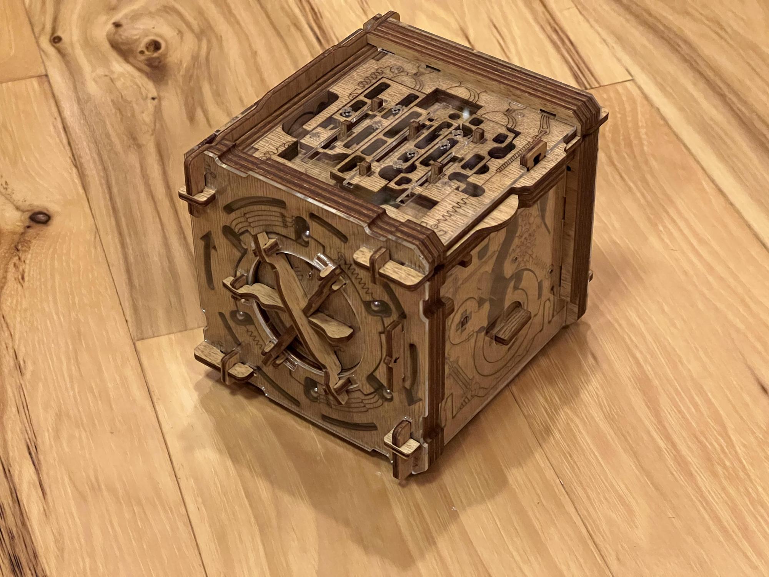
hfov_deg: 25.3
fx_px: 1711
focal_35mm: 77
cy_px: 288
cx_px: 384
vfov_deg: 19.1
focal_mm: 9
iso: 800
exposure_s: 1/60
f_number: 2.8
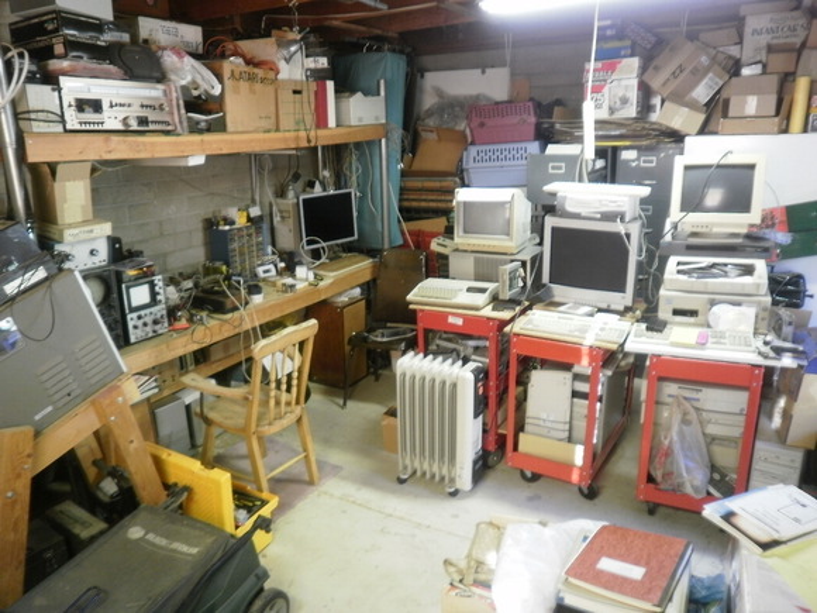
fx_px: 614
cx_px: 408
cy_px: 306
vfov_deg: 53.1
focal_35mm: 26
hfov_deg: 67.3
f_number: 2.6
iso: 125
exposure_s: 1/10
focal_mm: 4.65
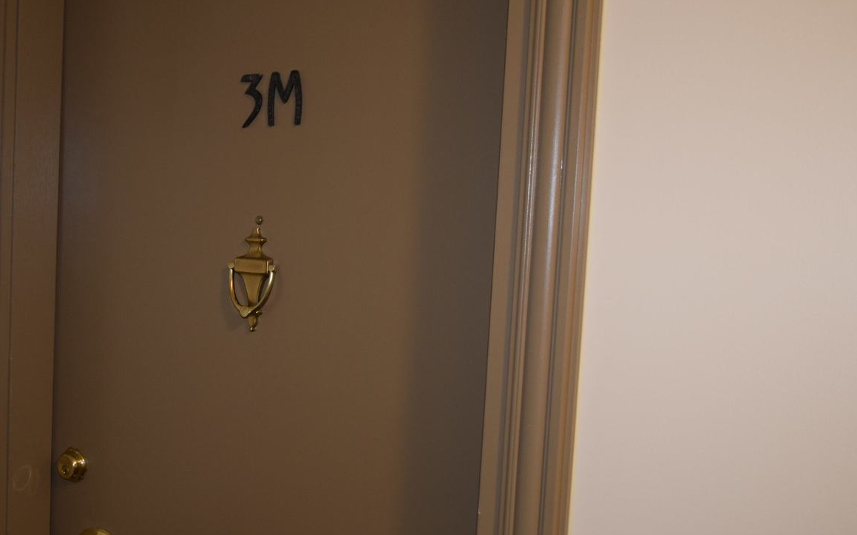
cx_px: 322
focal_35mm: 47
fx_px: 1098
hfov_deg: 42.3
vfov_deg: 27.4
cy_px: 315
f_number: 3.8
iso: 900
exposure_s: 1/30
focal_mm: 22
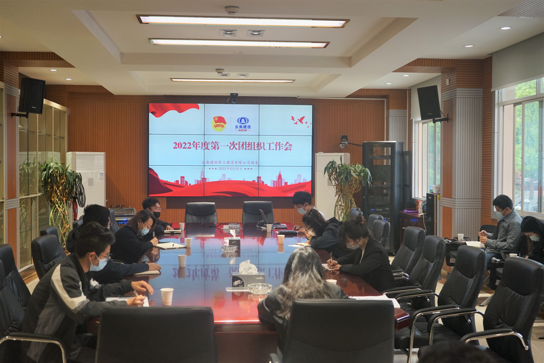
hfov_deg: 47.4
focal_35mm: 41
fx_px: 620
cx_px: 272
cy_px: 182
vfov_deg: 32.6
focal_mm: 41
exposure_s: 1/160
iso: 640
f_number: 4.5
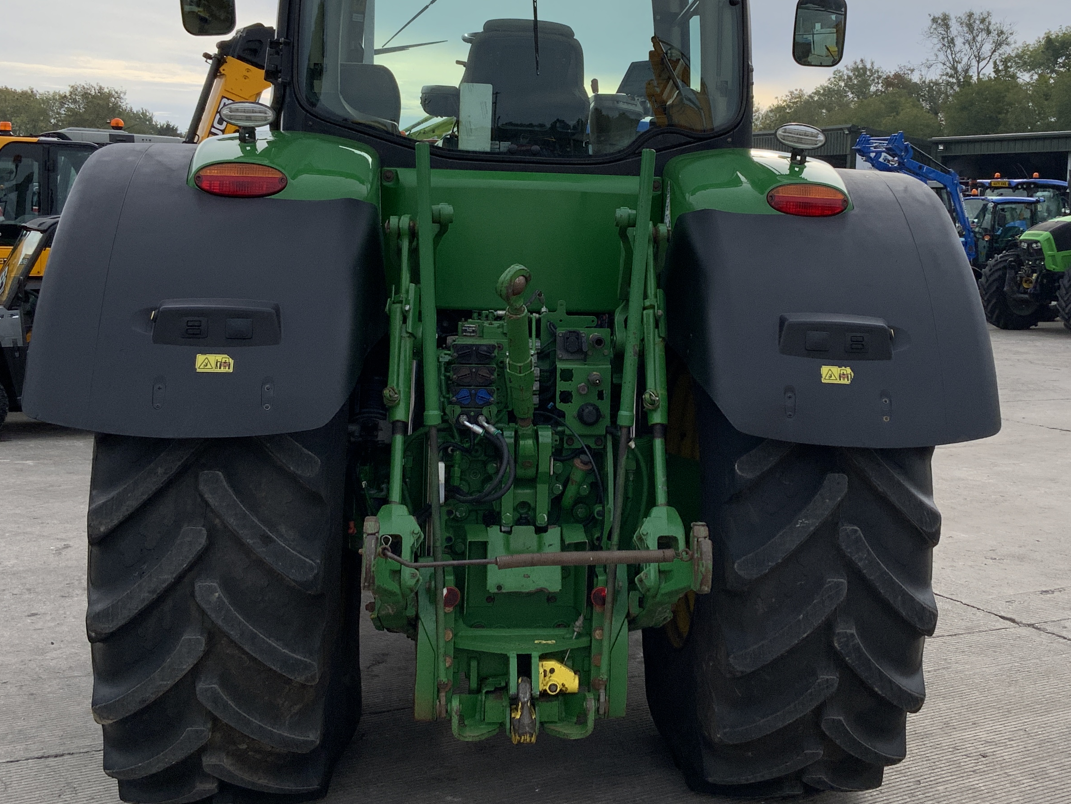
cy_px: 305
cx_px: 627
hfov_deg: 38.8
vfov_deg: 29.6
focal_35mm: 49
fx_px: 1516
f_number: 1.8
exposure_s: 1/978
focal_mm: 3
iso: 16
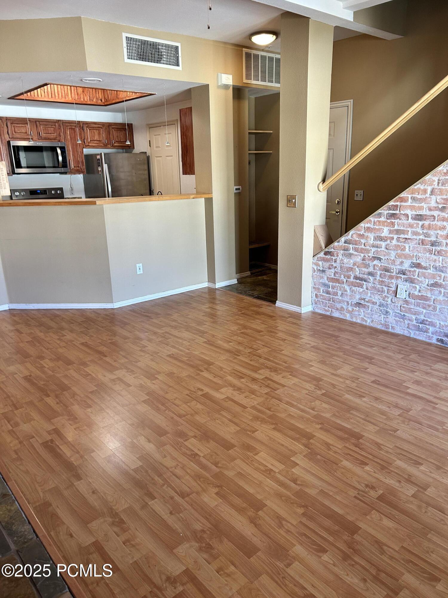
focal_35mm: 26
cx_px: 224
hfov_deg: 53.1
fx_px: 449
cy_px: 299
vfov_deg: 67.3
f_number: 1.5
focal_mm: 5.7
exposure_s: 1/60
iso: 125
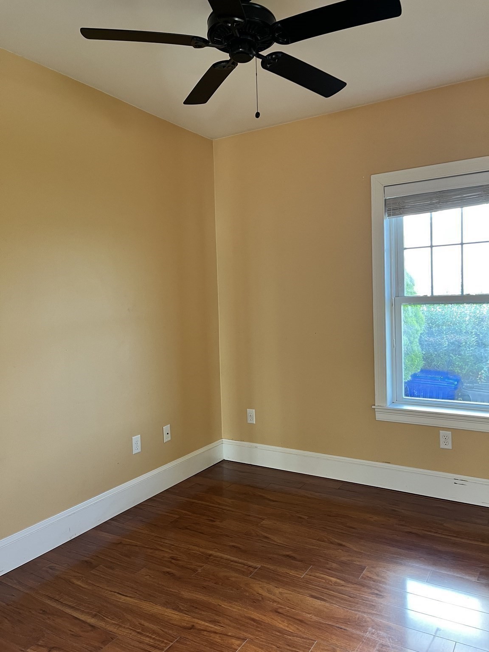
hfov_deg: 53.1
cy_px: 326
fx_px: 490
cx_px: 244
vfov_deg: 67.3
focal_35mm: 26
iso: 160
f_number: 1.6
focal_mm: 5.1
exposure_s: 1/60
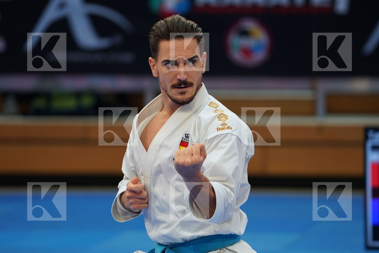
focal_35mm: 300
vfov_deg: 4.6
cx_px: 190
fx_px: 3158
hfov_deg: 6.9
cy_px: 126
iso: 640
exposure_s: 1/400
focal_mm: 200
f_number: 2.8
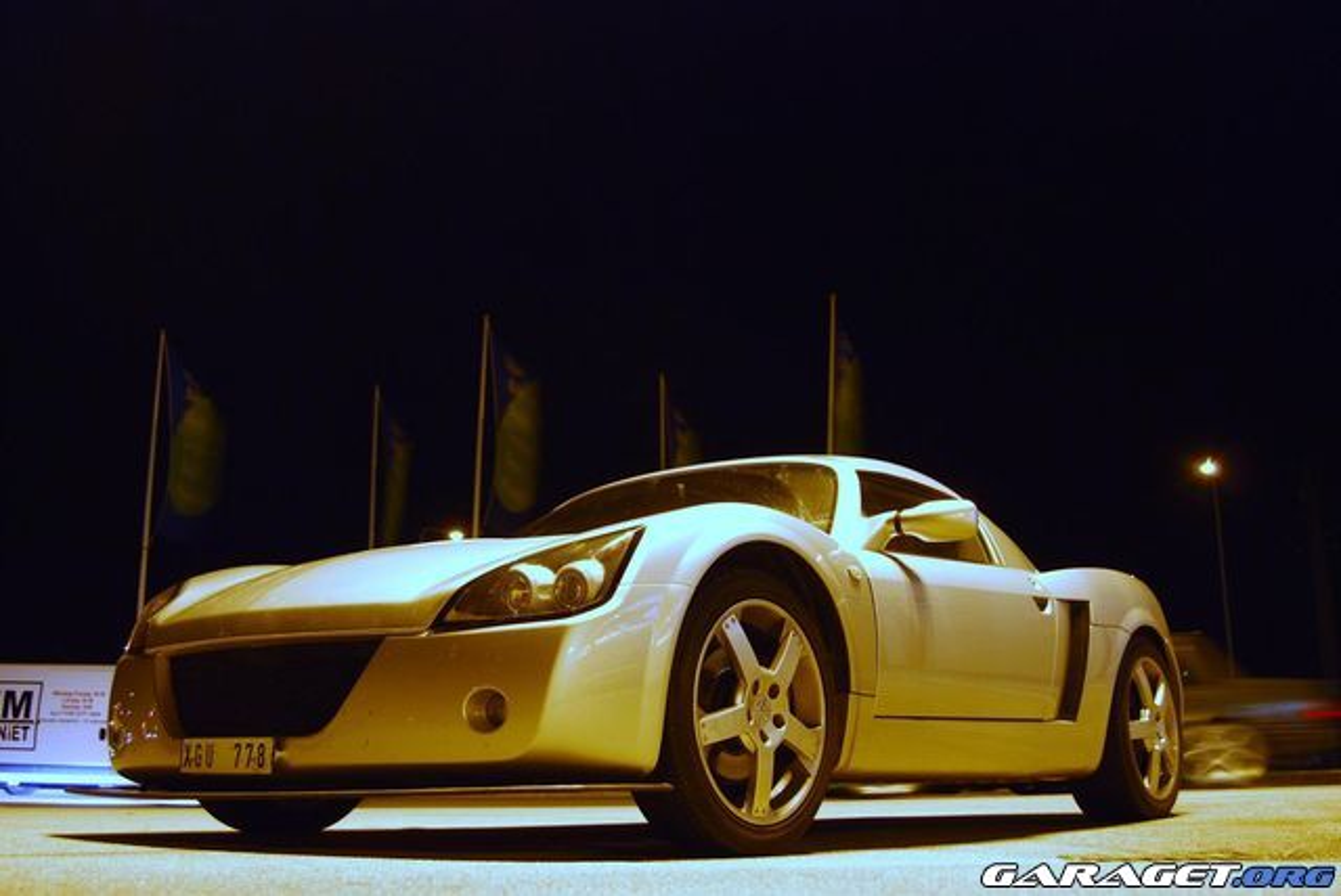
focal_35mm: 39
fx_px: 1454
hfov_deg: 49.5
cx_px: 670
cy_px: 448
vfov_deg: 34.3
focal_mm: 26
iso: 400
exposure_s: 1/2
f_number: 4.5
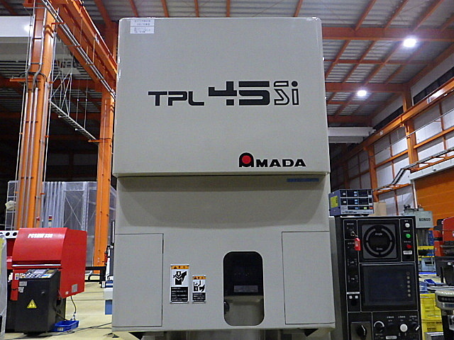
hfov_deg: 63.4
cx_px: 227
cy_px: 170
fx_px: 367
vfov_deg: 49.7
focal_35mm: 28
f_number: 3.5
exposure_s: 1/45
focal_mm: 5
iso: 1250
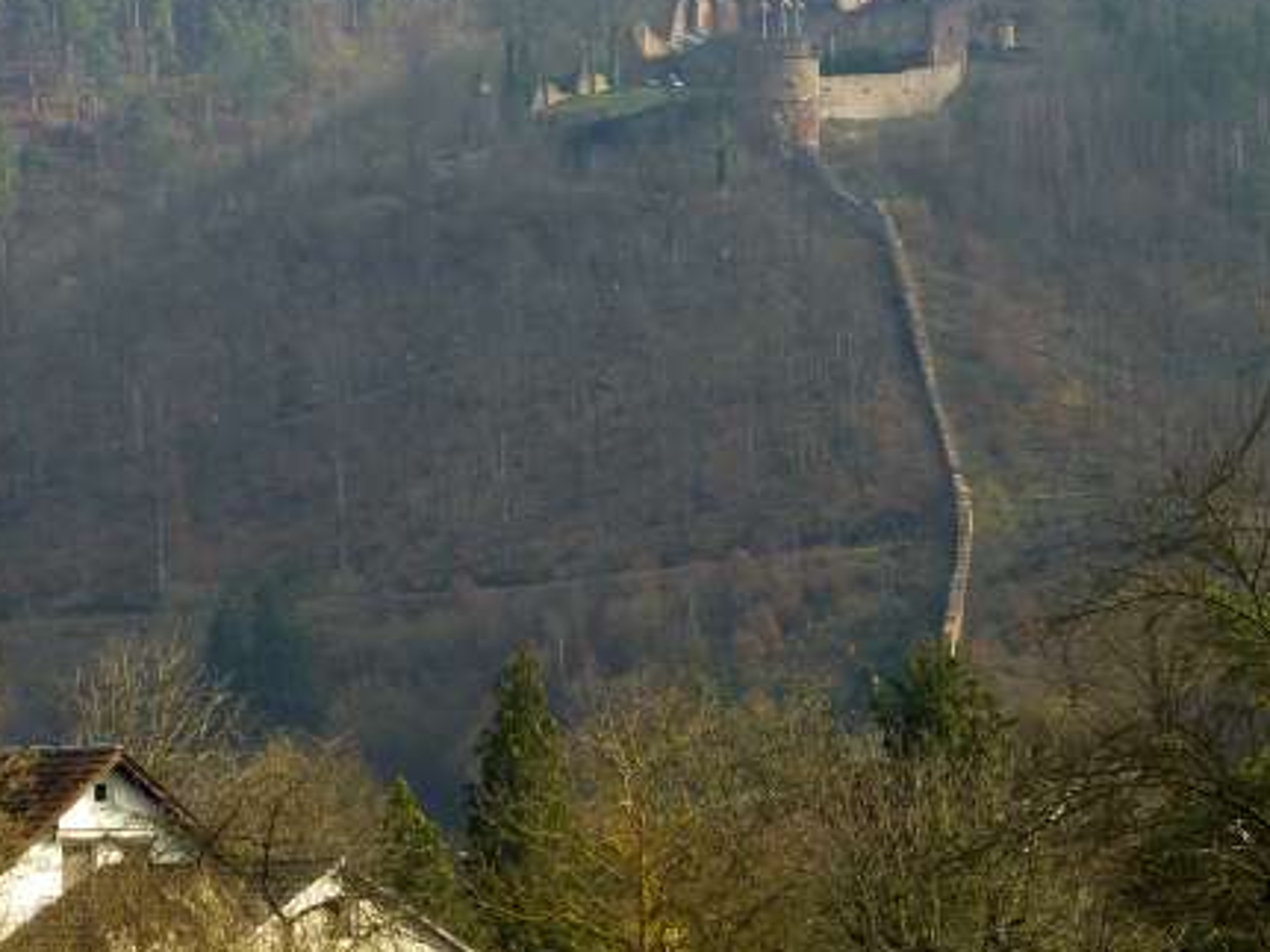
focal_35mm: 169
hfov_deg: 11.7
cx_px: 265
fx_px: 6199
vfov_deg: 8.8
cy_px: 298
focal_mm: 15.1
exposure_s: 1/160
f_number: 5.2
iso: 100
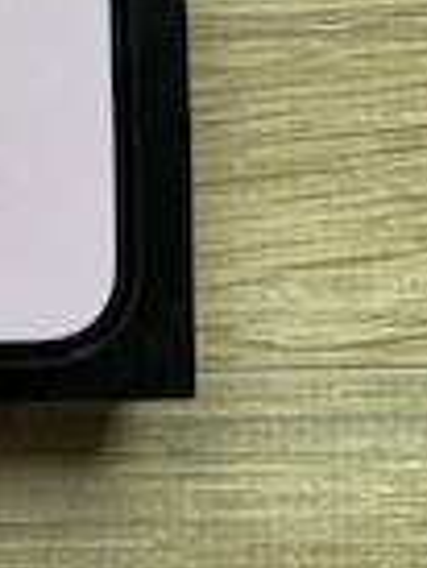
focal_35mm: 70
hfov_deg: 19.3
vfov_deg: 23.6
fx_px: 1150
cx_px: -145
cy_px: -220
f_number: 1.78
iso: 100
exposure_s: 1/121
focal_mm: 6.76
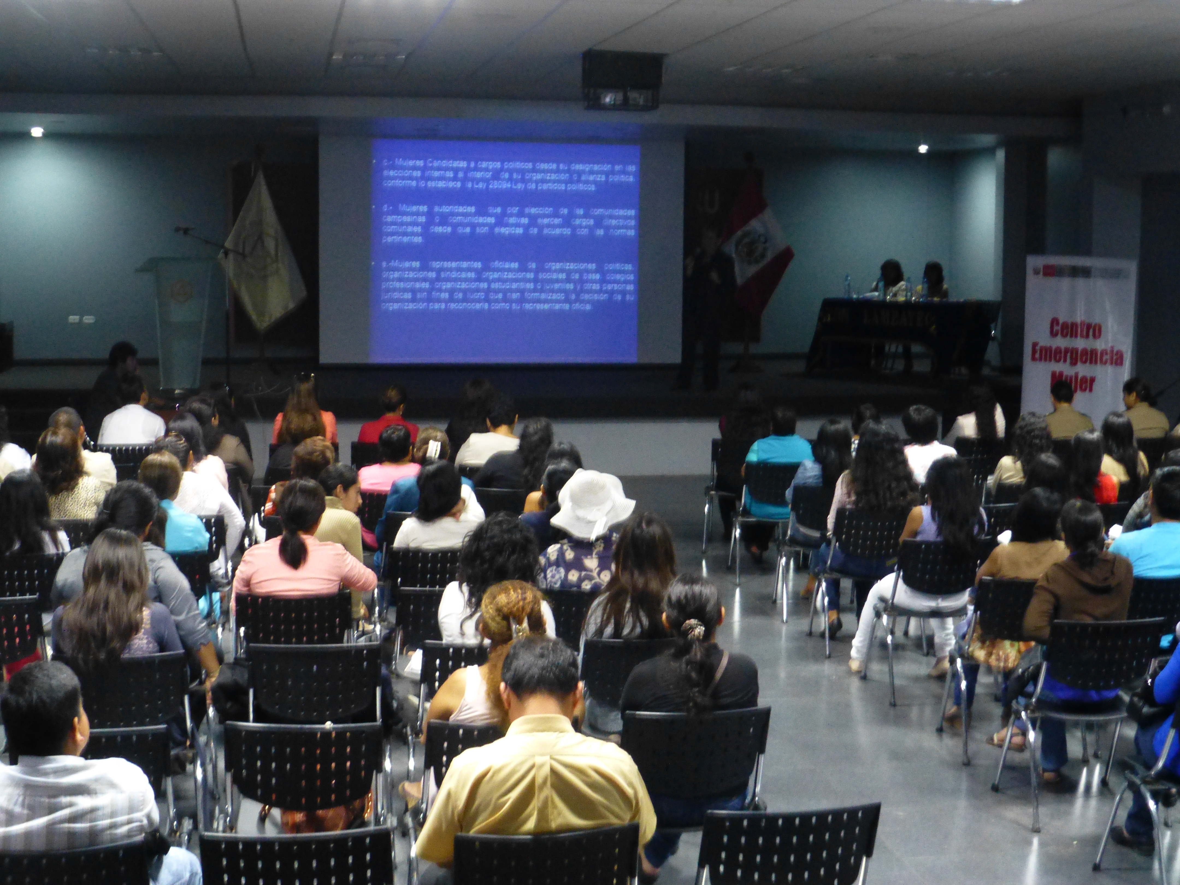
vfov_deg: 25.2
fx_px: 1977
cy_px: 442
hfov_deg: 33.2
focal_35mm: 58
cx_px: 590
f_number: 4.7
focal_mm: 10.3
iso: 800
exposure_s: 1/6
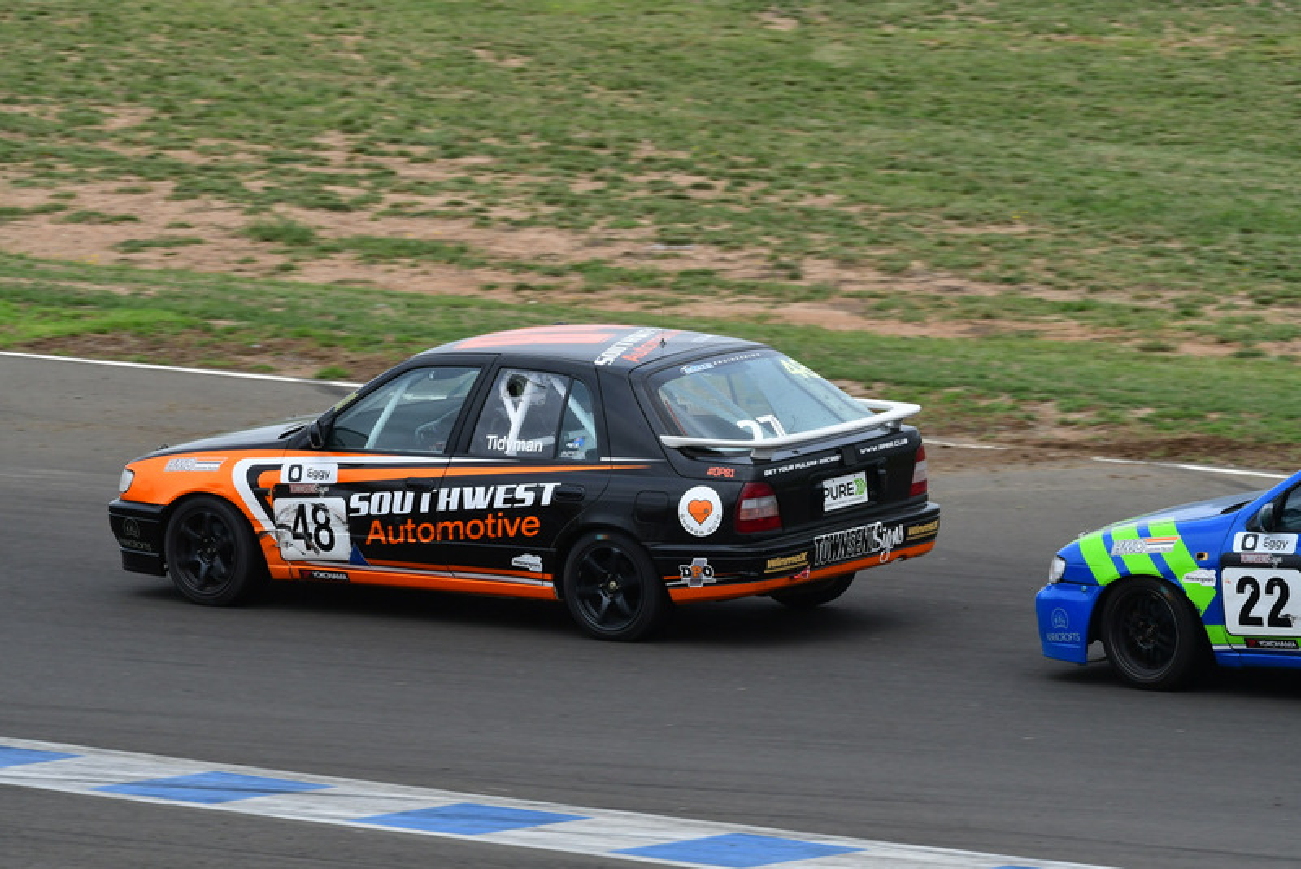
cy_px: 434
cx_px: 650
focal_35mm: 420
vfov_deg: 3.3
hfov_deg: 4.9
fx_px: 15183
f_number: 11
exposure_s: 1/640
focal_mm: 280
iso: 500
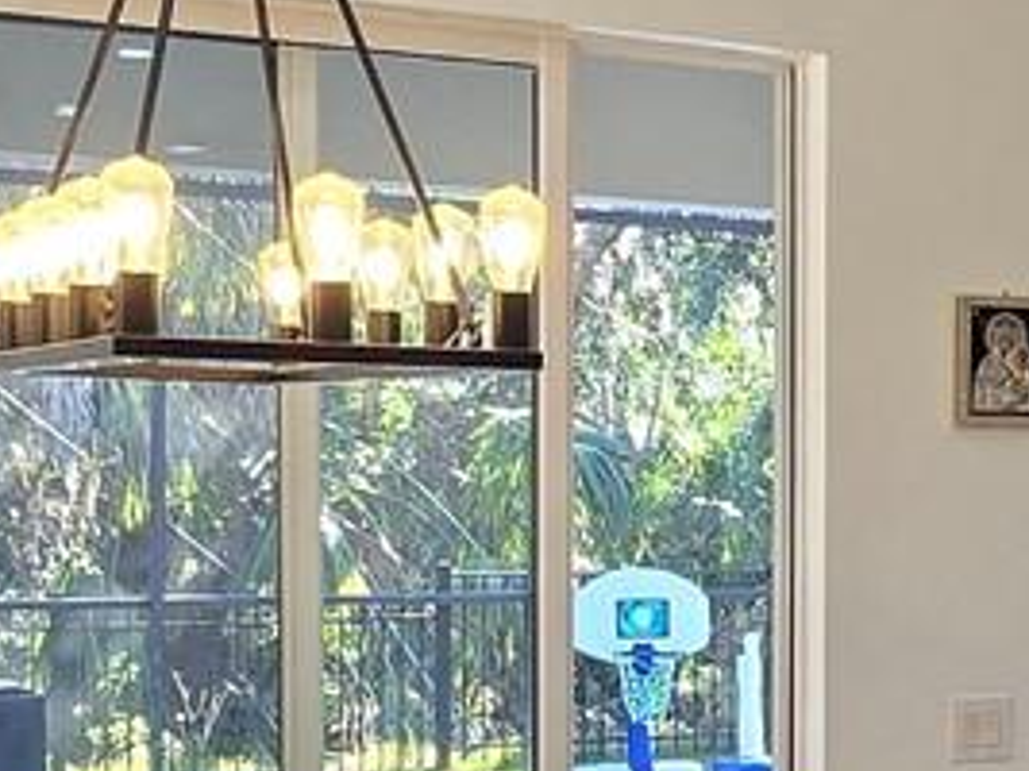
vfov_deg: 18.8
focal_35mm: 78
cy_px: 544
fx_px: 2318
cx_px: 1306
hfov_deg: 22.6
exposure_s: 1/60
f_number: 2.2
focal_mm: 2.2
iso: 80
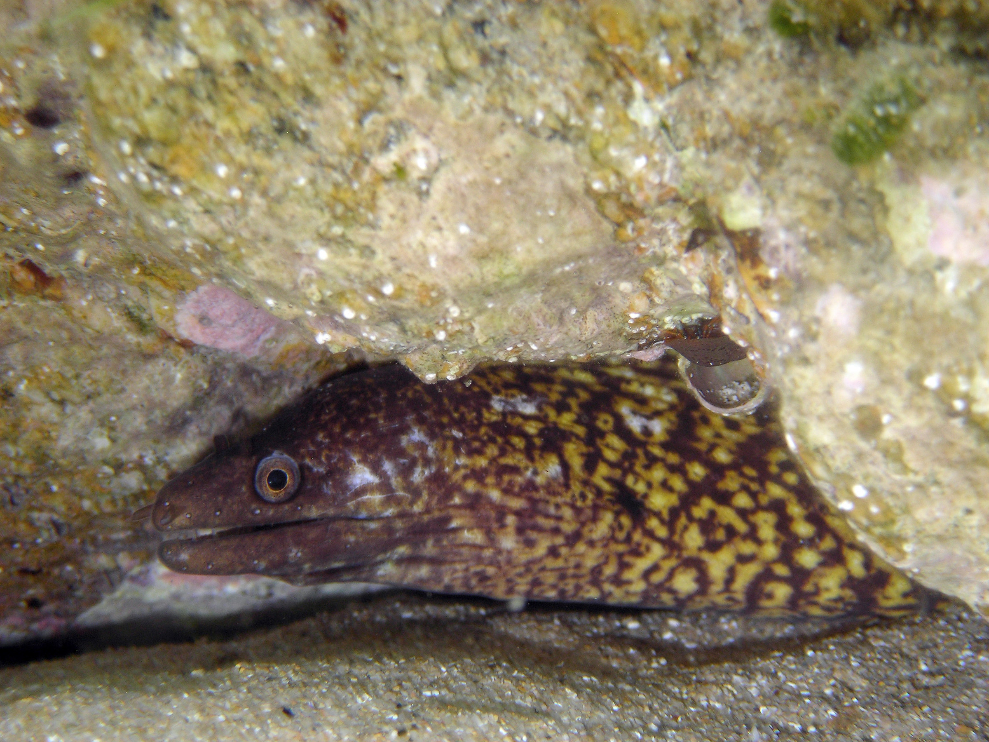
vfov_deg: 19.1
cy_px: 371
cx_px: 494
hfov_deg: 25.3
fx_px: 2200
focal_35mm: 77
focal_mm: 12.7
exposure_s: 1/60.1
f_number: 8.4
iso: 50
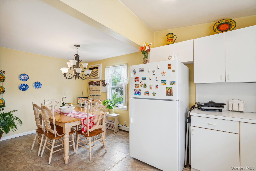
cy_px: 86
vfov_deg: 73.7
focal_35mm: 16
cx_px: 128
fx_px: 114
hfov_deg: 96.7
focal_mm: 16
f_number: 5
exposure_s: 1/80
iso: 400
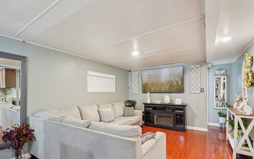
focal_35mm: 17
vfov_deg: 67.7
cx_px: 126
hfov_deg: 94.4
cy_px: 90
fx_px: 118
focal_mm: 13
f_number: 8
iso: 400
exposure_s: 1/2
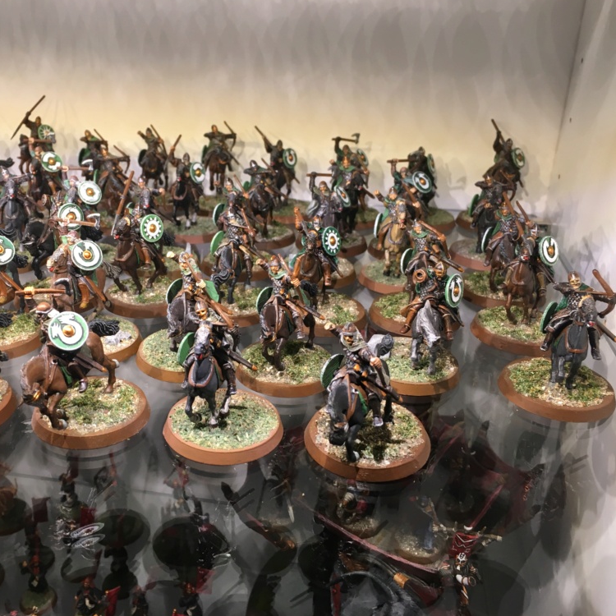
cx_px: 241
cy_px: 304
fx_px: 705
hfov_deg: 46.9
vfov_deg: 47.2
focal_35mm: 35
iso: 64
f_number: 2.2
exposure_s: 1/33
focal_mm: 4.15
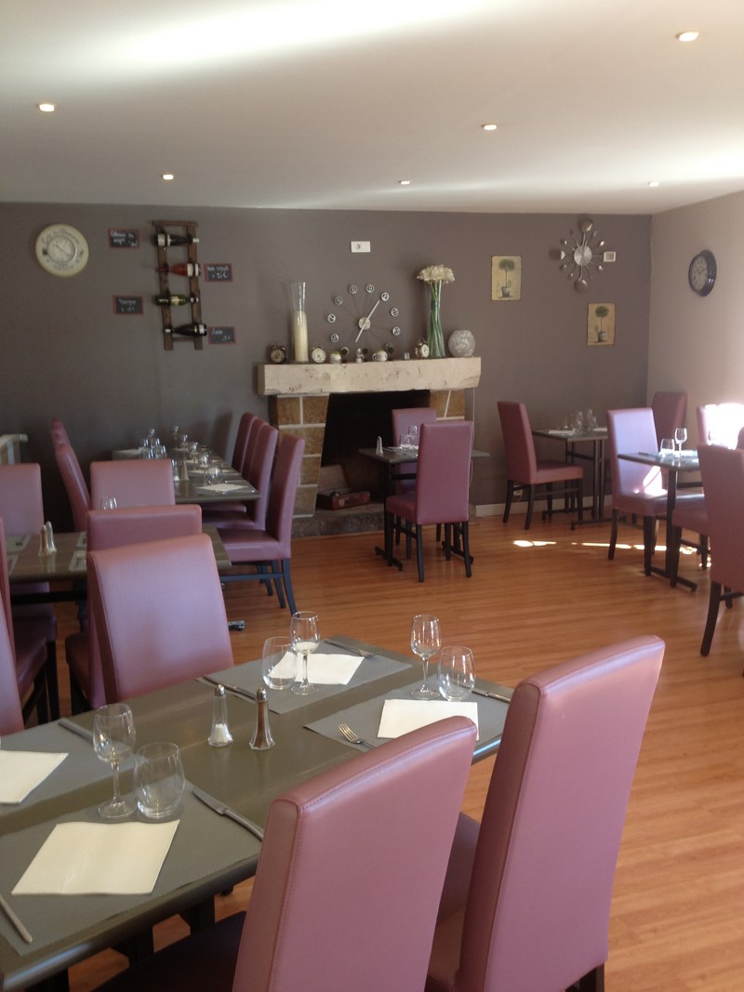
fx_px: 1003
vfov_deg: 52.6
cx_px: 372
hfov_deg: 40.7
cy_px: 496
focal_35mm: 35
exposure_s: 1/20
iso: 50
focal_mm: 4.28
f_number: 2.4
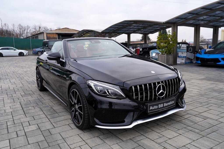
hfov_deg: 61.9
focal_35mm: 30
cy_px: 74
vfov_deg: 43.6
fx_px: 187
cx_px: 112
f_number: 5.6
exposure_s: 1/100
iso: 100
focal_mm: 30
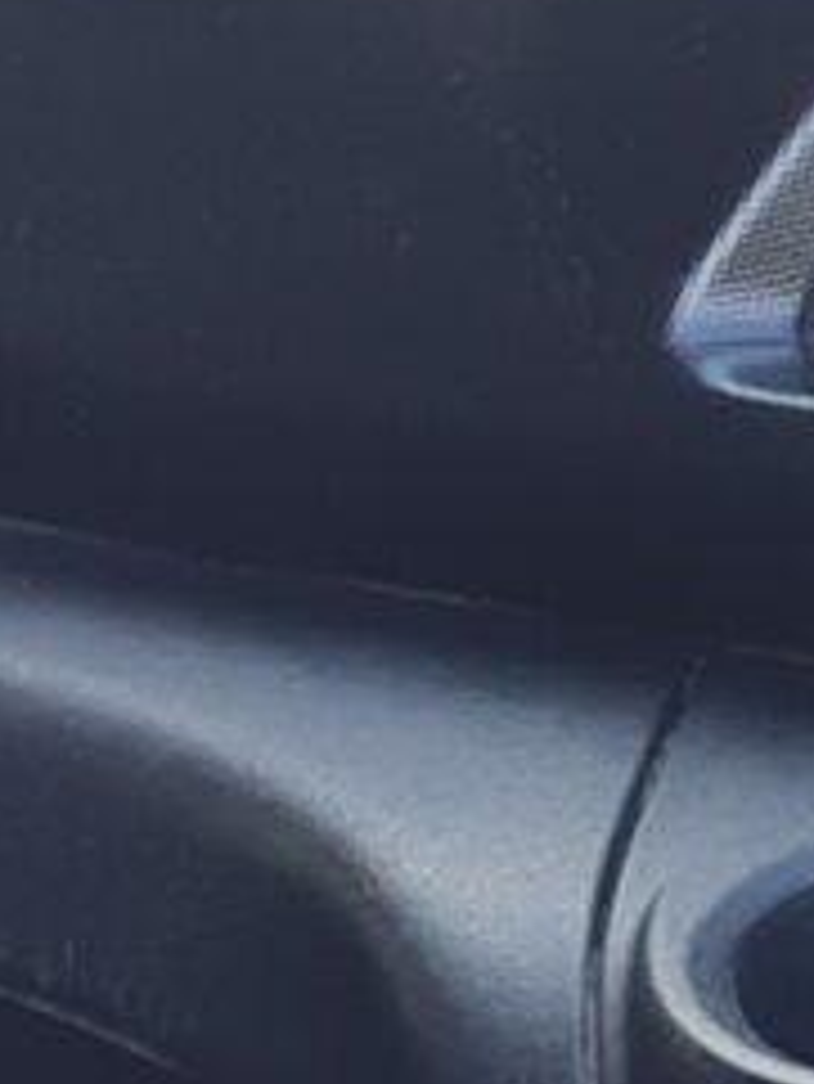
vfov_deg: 7.2
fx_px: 8646
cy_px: 940
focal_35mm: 276
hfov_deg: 4.8
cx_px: -2748
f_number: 1.8
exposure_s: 1/102
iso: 50
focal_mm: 5.4
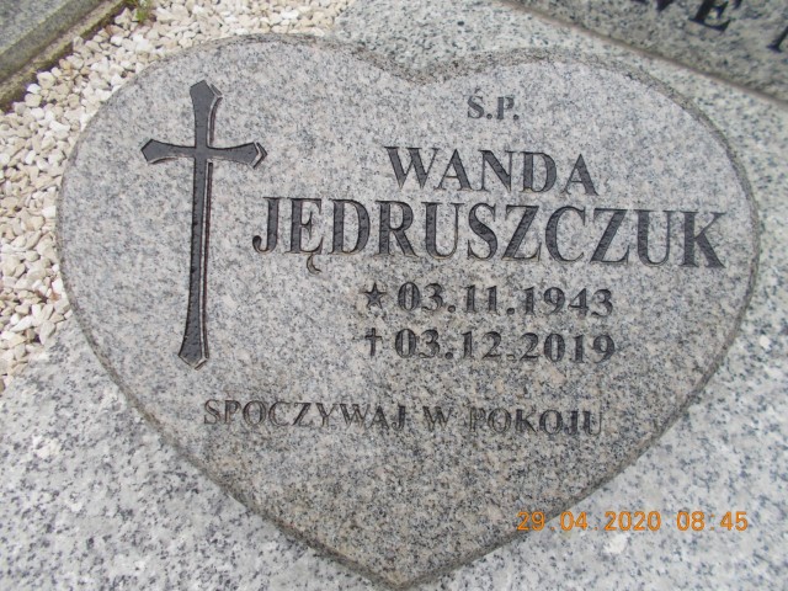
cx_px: 394
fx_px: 592
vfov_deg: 53.1
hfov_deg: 67.3
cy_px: 296
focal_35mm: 26
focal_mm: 4.6
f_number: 3.2
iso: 80
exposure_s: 1/320
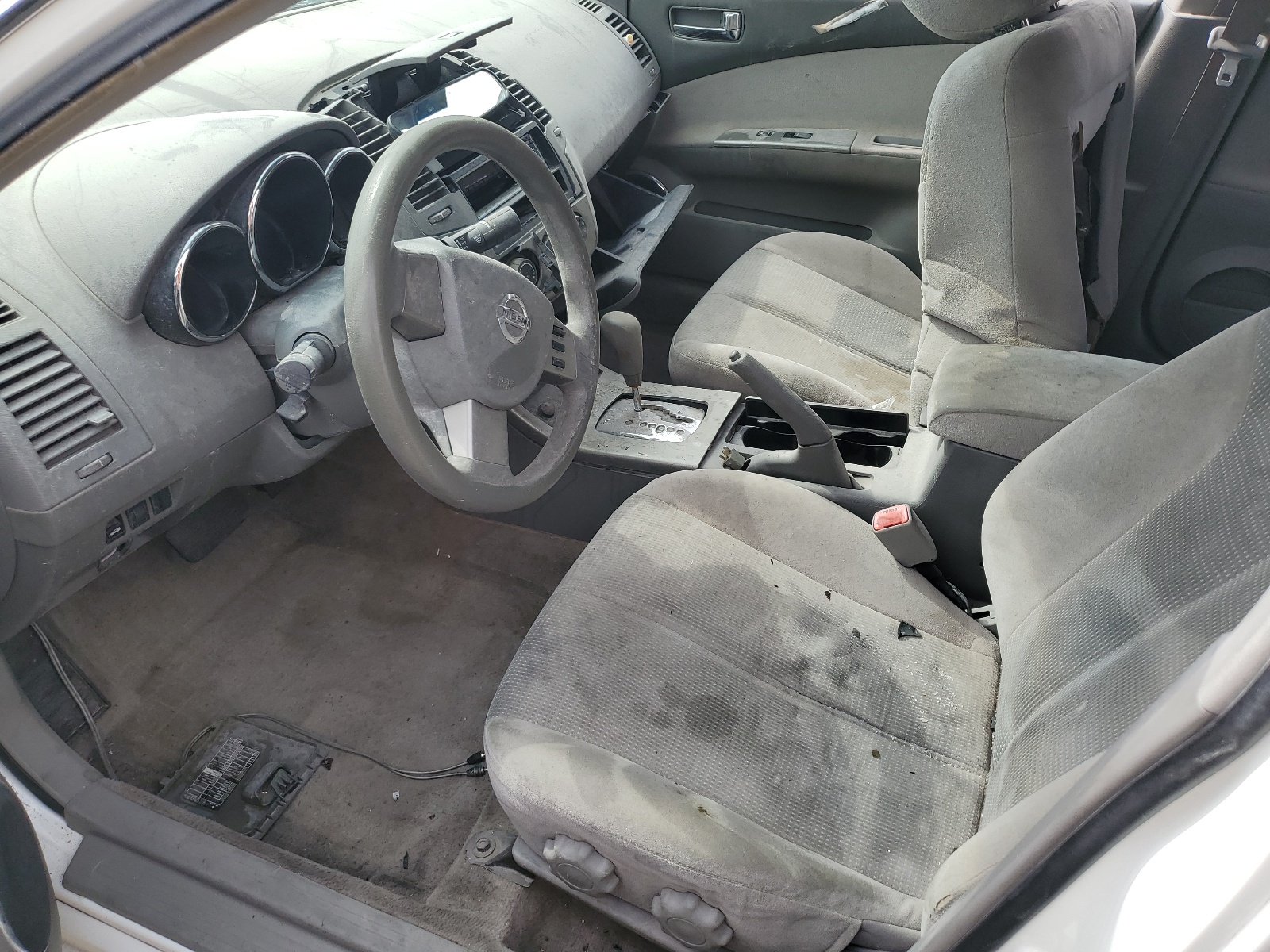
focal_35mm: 26
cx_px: 635
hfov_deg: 67.3
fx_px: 954
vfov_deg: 53.1
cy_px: 476
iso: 50
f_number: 1.5
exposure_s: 1/833
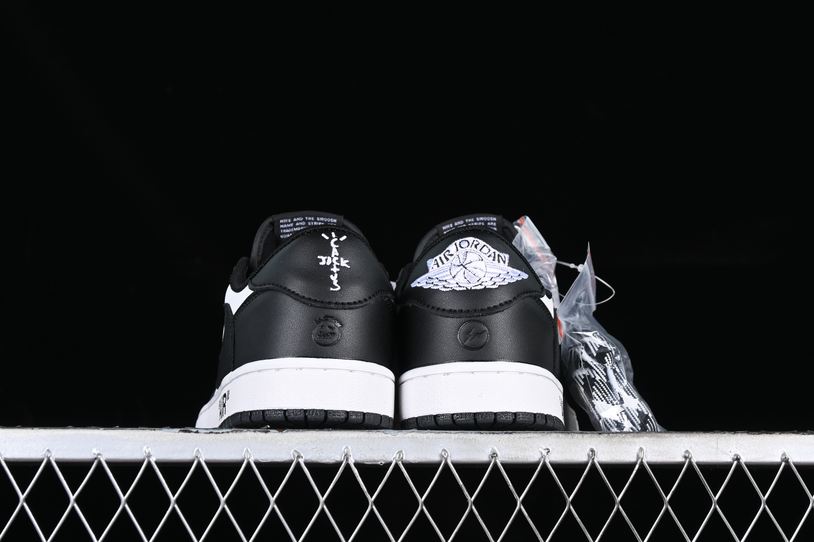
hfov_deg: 27.0
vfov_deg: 18.2
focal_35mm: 75
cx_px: 407
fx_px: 1696
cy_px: 271
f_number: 6.3
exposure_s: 1/60
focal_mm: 50
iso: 160
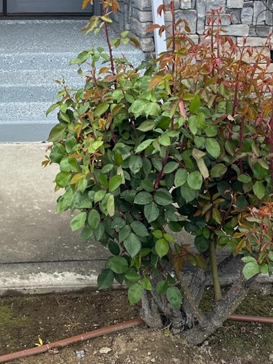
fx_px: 610
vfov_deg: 29.4
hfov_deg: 24.2
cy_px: -52
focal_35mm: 58
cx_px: 6
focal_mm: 6.86
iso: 80
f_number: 1.78
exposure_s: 1/1473
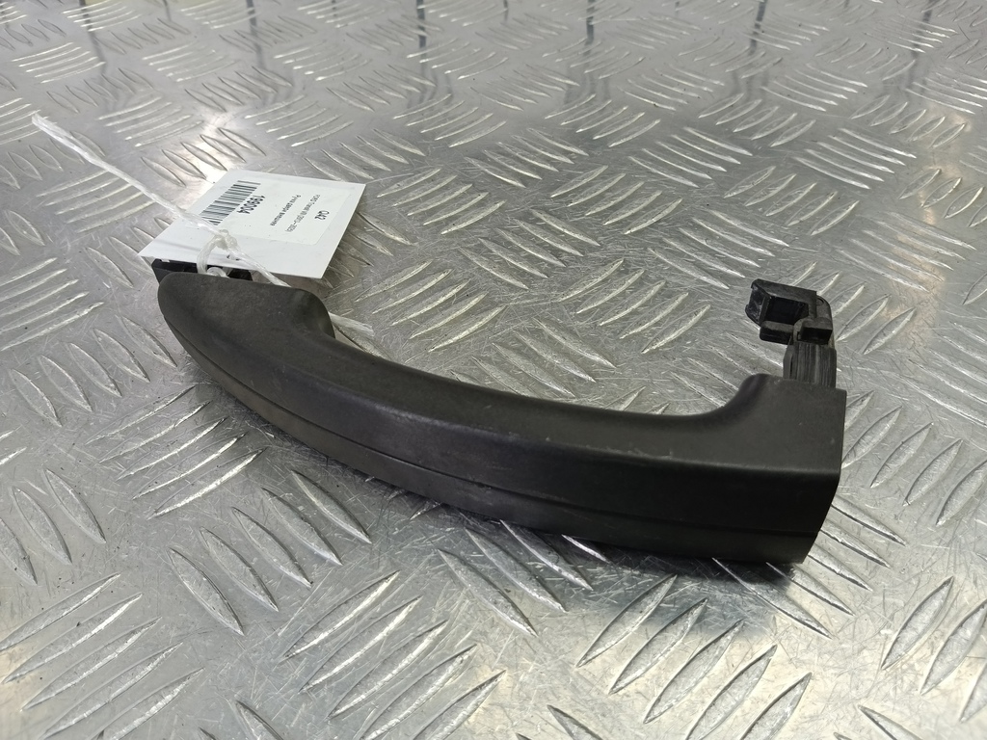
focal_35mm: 23
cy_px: 370
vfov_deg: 58.9
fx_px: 656
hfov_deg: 73.9
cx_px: 494
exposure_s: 1/50
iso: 133
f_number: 1.6
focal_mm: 4.11
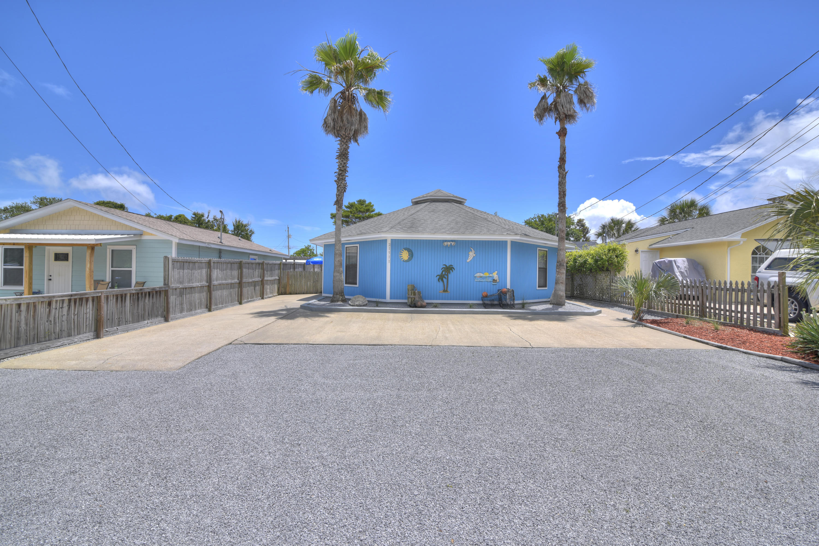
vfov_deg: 73.7
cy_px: 273
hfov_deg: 96.7
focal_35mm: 16
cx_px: 410
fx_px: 364
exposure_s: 1/200
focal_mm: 16
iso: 64
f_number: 7.1
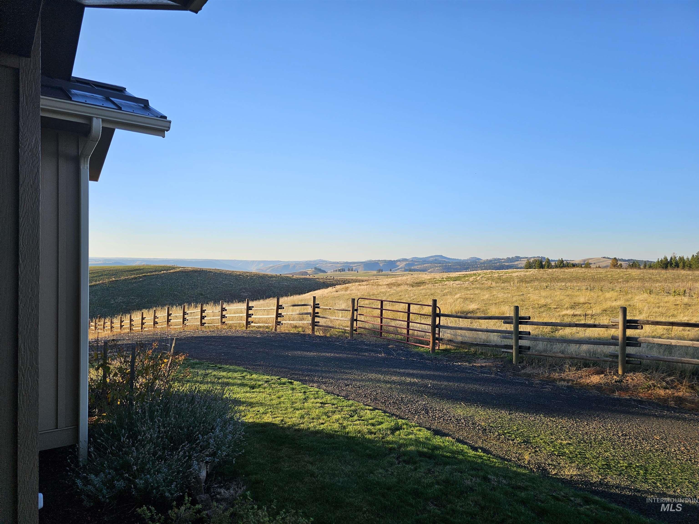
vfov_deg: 58.9
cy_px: 262
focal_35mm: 23
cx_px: 350
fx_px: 464
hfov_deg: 73.9
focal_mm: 6.3
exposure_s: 1/348
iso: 10
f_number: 1.7
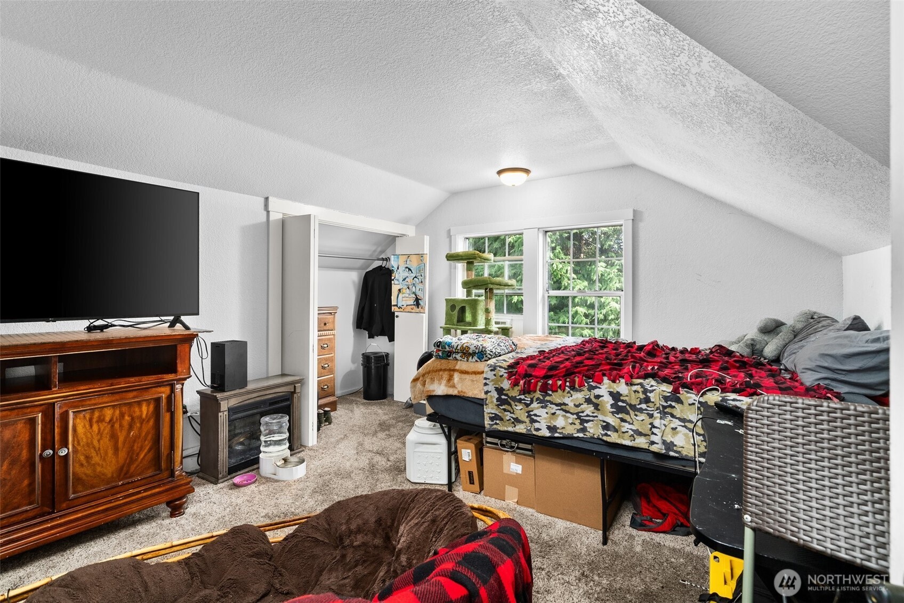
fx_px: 402
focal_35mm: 16
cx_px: 452
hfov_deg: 96.7
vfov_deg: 73.8
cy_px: 302
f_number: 8
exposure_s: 1.3
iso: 500
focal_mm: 16
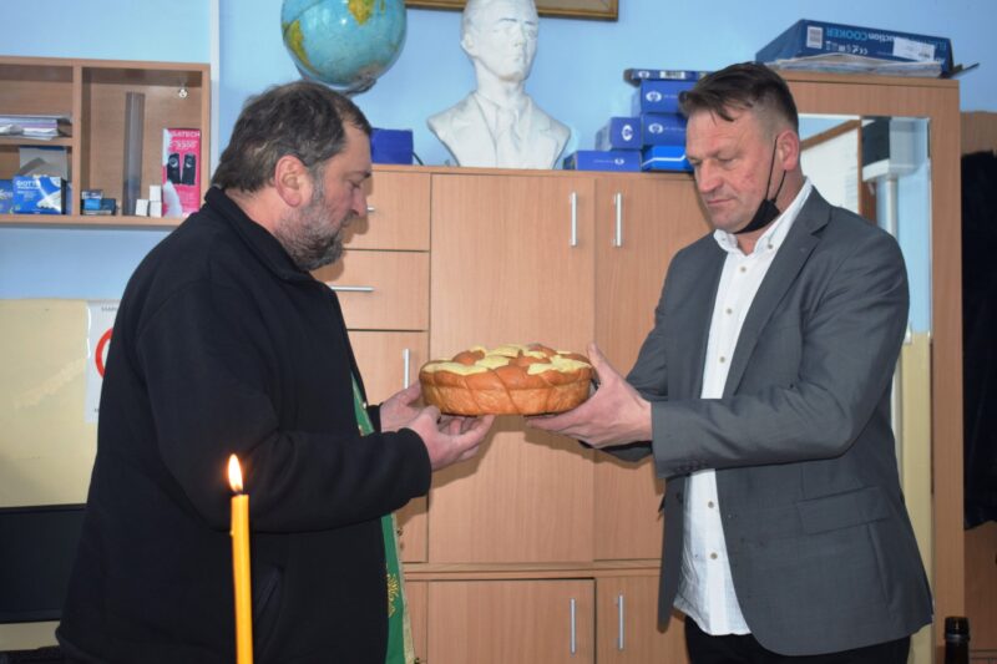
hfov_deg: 36.9
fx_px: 1495
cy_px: 332
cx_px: 498
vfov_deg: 25.0
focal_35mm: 54
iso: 800
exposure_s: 1/100
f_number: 4.8
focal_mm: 36
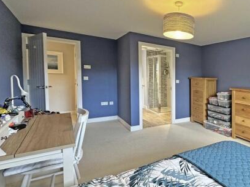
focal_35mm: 20
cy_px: 115
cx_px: 175
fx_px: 144
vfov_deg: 65.1
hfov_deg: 77.9
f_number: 2.2
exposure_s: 1/50
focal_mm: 2.22
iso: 200
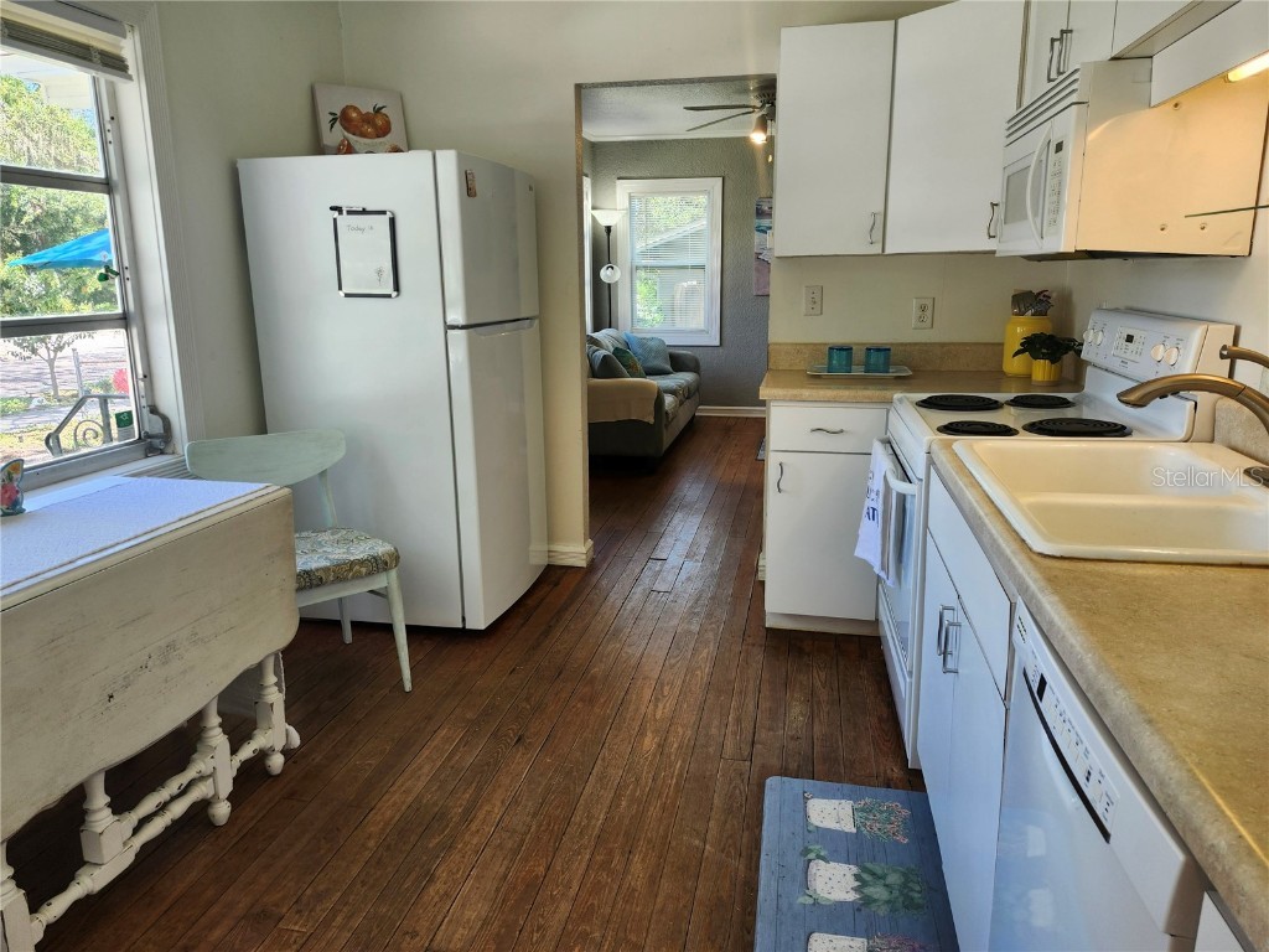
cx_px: 634
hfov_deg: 73.9
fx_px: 843
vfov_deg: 58.9
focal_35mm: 23
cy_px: 476
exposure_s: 1/180
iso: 100
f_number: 1.8
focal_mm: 5.54
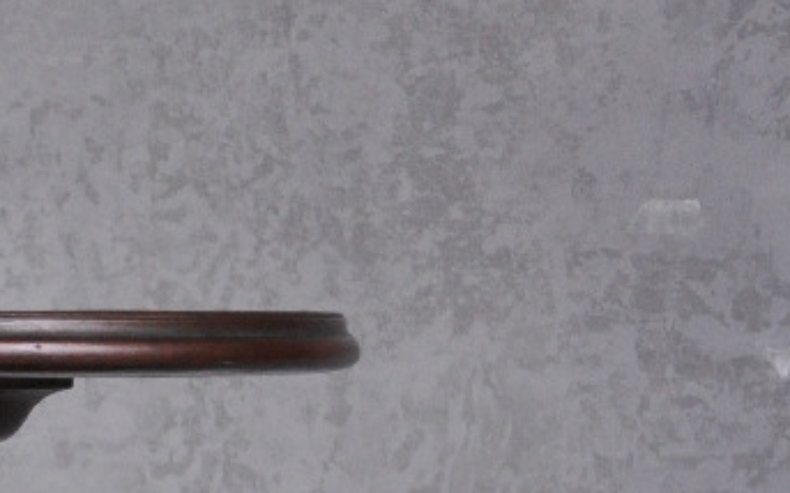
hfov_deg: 3.9
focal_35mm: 534
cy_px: 1525
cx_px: -92
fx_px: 11499
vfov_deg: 2.4
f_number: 5.6
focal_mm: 75
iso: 800
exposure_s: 1/125
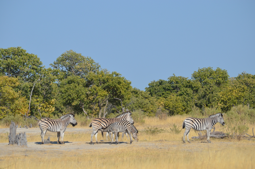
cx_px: 128
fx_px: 2121
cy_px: 84
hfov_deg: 6.9
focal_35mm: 300
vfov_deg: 4.6
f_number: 8
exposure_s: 1/800
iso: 200
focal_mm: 200
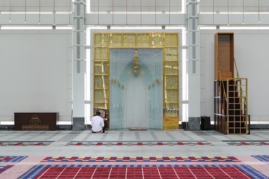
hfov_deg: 33.4
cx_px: 134
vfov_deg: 22.6
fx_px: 448
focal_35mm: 60
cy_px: 90
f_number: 5.6
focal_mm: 60
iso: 800
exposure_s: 1/60
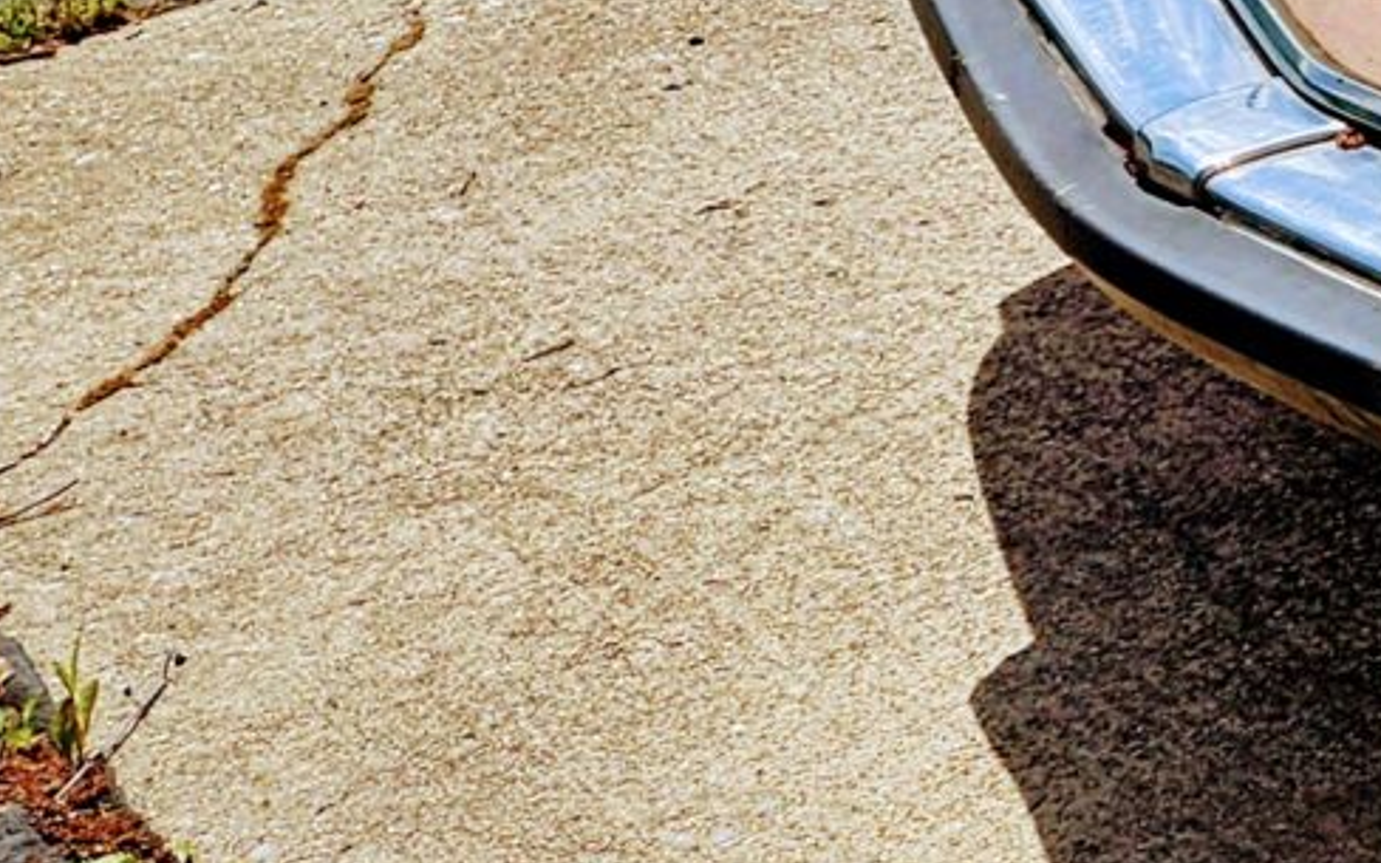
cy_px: -255
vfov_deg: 10.0
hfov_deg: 12.3
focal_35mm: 128
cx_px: 3501
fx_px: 4818
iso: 25
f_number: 1.8
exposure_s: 1/2339
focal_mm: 5.4
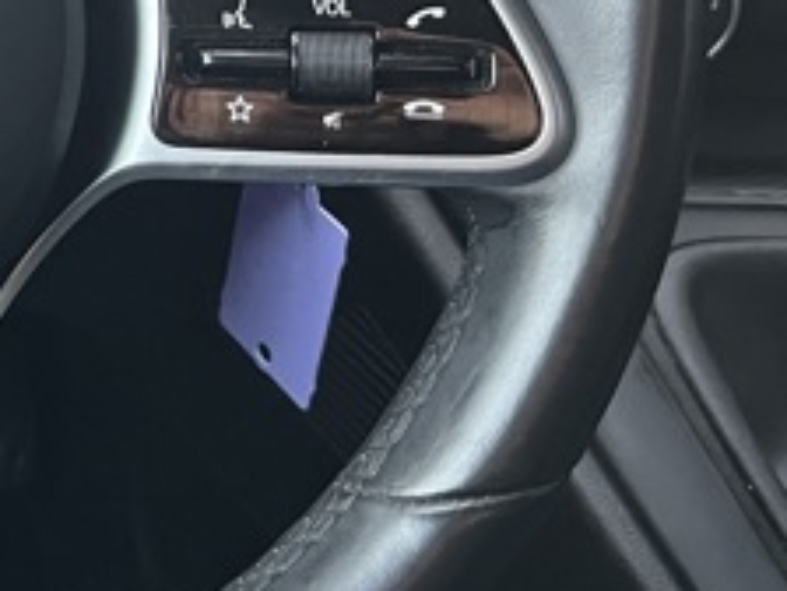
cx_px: -369
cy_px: -190
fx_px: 2114
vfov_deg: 15.1
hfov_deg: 18.8
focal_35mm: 93
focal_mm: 5.1
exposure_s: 1/60
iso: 200
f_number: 1.6
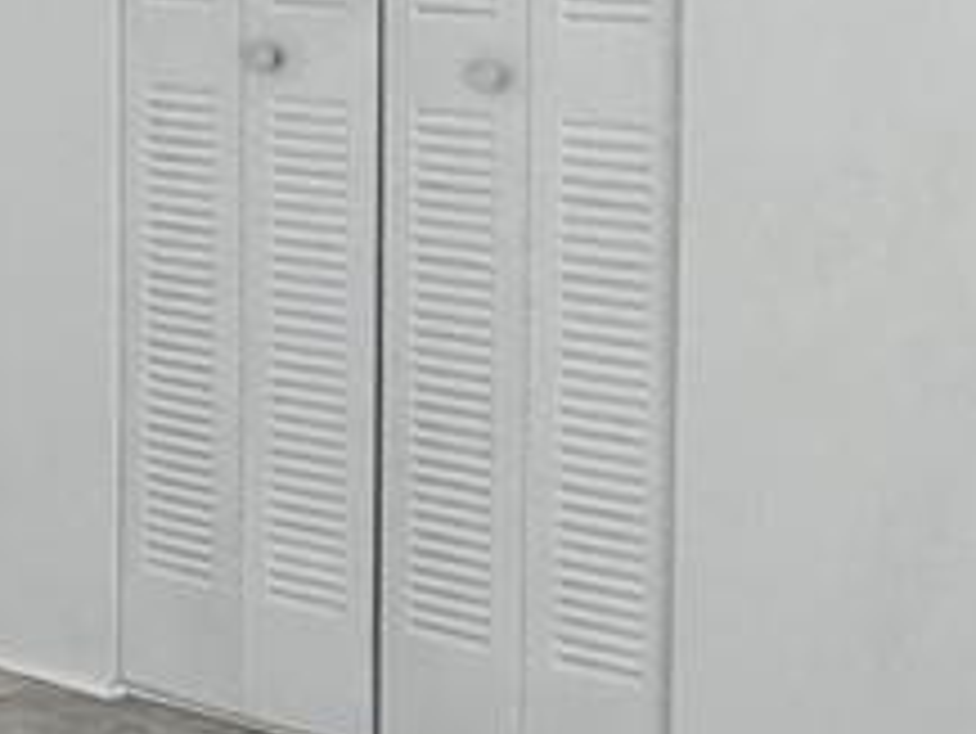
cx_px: -265
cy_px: 23
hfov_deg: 17.9
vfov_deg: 14.2
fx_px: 2906
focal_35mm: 103
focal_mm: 2.22
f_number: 2.2
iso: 64
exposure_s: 1/120
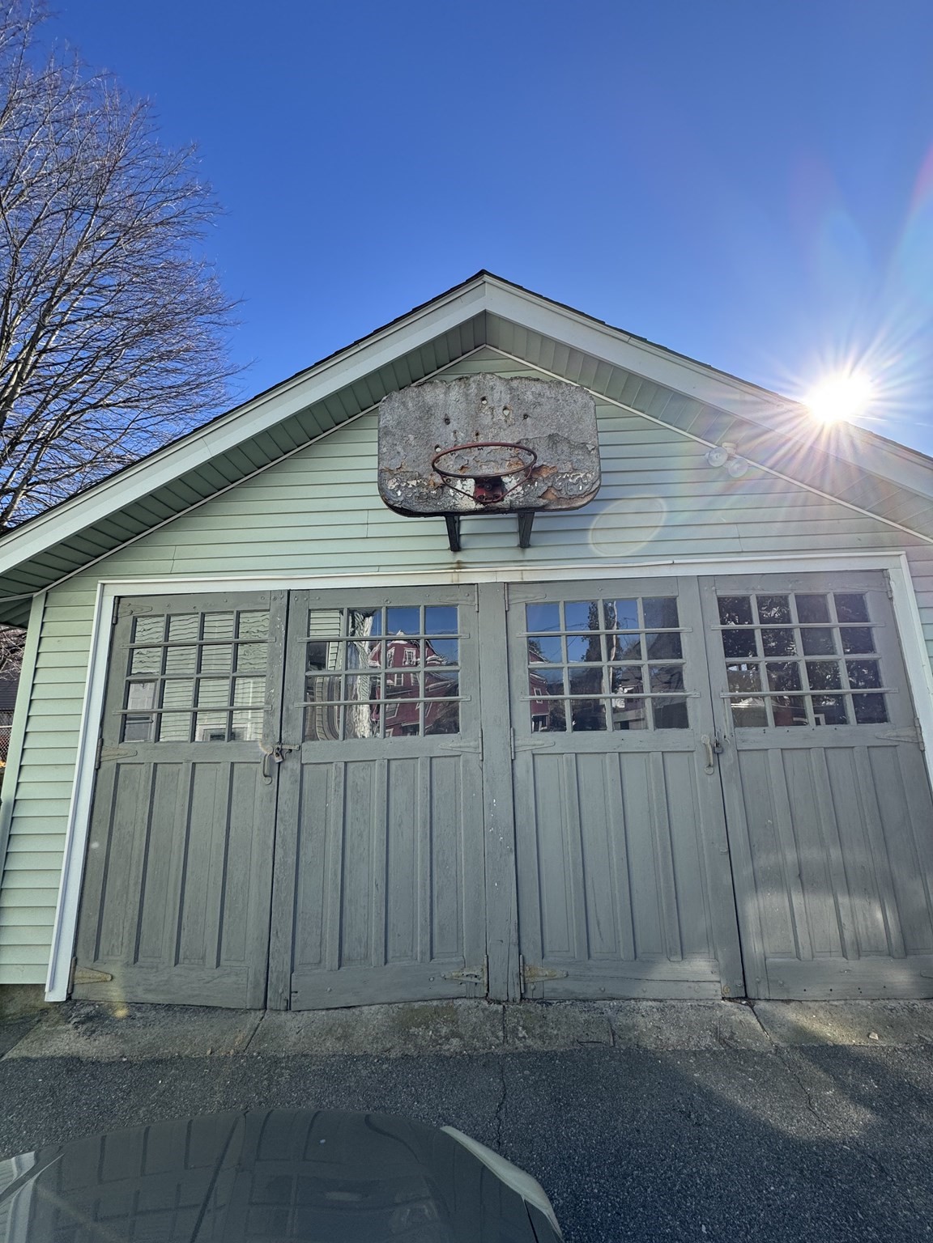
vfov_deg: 102.1
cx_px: 466
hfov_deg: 85.7
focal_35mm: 14
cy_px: 622
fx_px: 503
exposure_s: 1/636
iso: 40
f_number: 2.2
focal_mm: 2.22
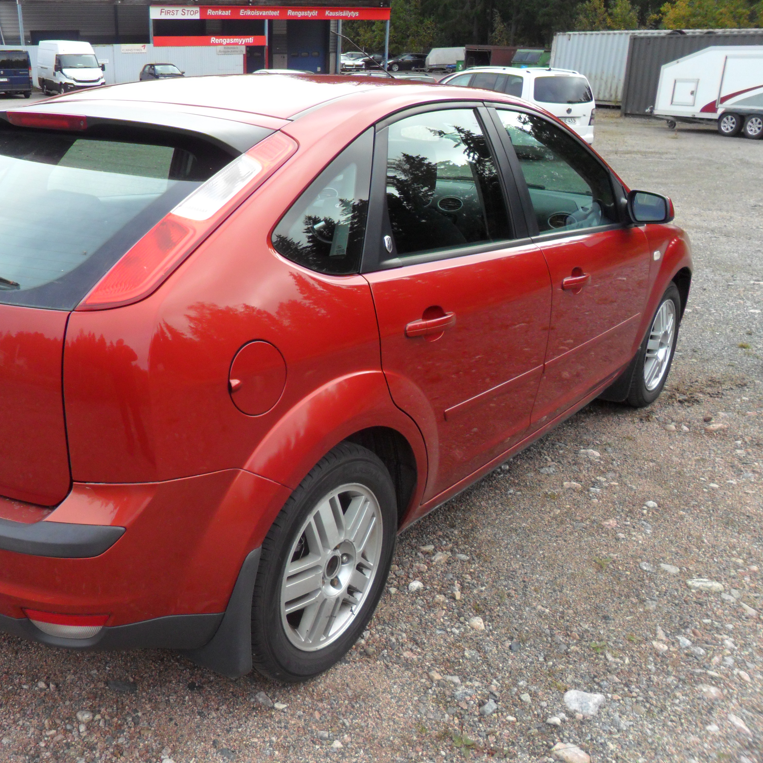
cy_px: 383
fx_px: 823
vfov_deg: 49.7
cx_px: 253
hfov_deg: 48.9
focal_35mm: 33
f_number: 3.5
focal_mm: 4.9
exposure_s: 1/250
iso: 80
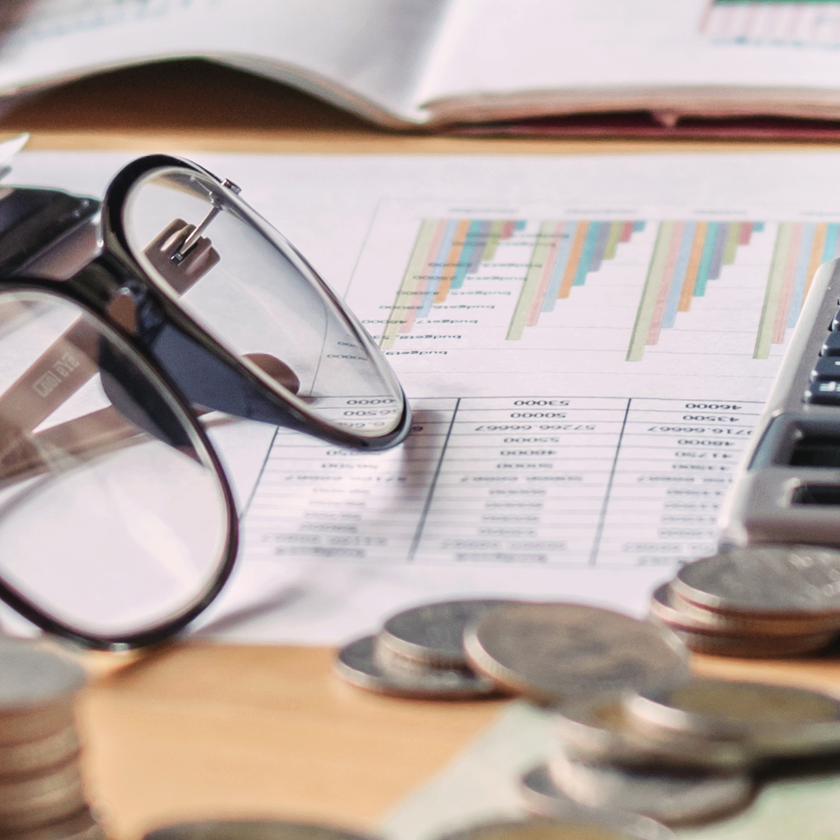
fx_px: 7468
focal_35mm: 272
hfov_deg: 6.4
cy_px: -121
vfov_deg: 6.4
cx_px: 391
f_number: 3.5
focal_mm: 50
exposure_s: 1/125
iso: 400
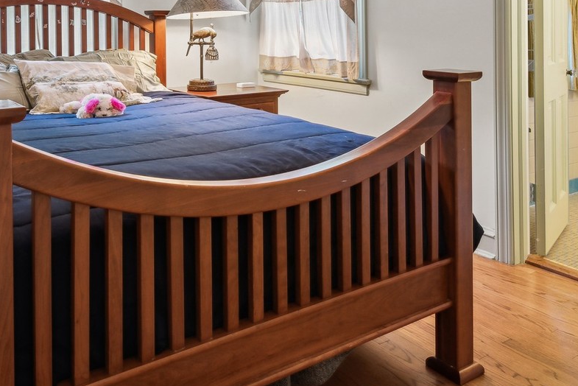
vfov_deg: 37.0
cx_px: 176
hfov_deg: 55.6
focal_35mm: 33
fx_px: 530
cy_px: 27
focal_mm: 16
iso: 200
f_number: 9
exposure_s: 1/4
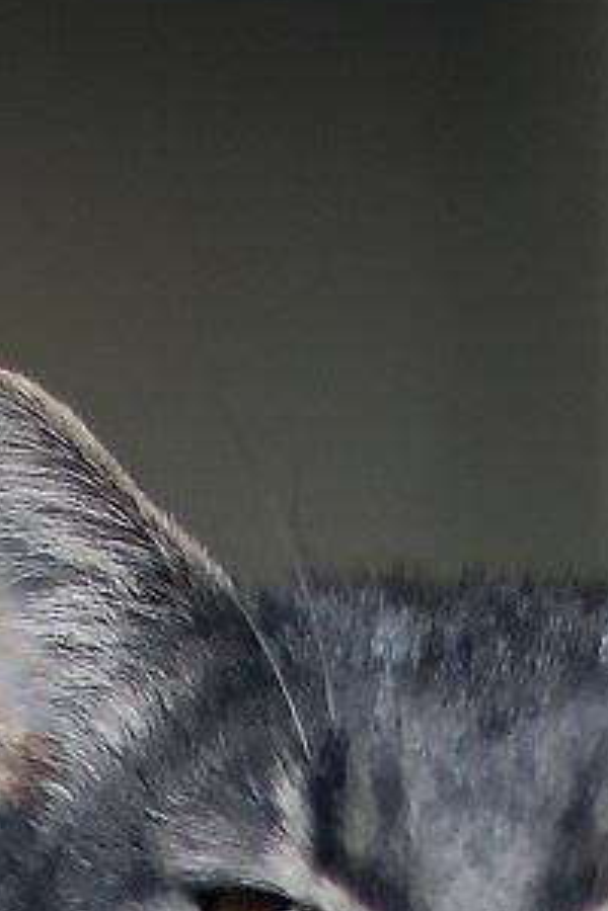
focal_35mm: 400
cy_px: 2627
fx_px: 10133
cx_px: 97
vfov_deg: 4.9
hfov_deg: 3.4
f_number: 1.4
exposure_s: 1/40
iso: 100
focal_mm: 50
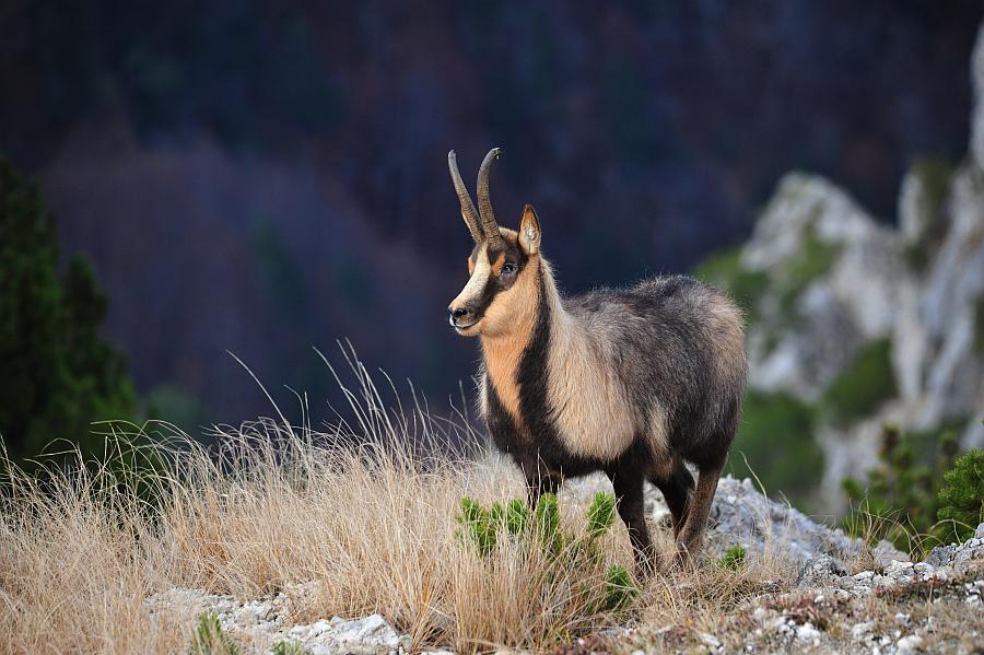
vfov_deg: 3.4
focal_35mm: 400
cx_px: 492
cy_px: 328
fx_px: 10927
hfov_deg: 5.2
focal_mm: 400
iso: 800
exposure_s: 1/320
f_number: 10
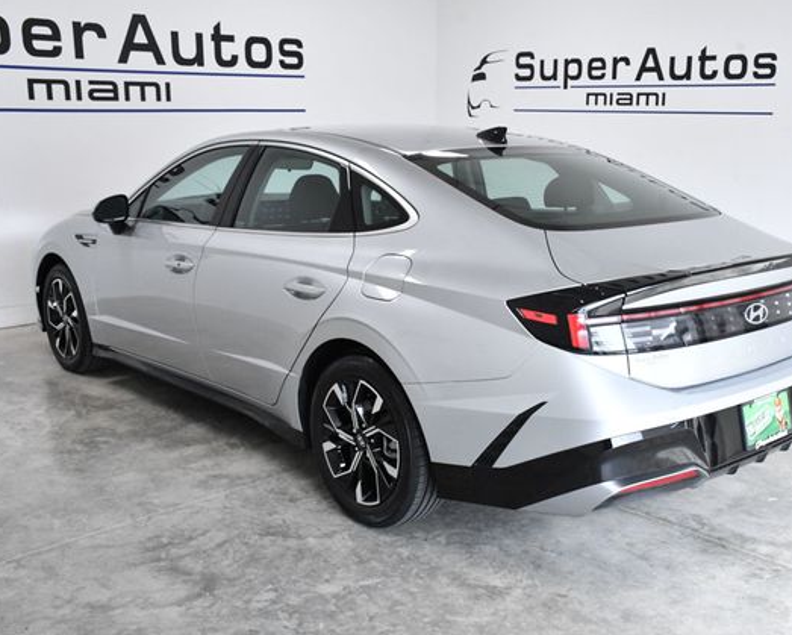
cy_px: 315
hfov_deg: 46.7
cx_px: 451
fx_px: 915
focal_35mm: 39
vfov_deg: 38.3
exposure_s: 1/200
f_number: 11
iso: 2500
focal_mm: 23
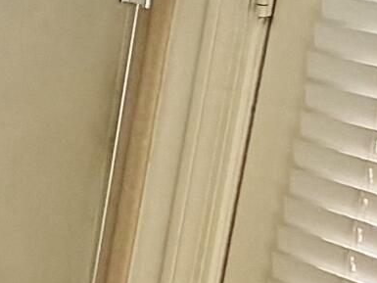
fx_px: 1187
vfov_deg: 13.2
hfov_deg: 9.3
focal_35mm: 109
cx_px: -978
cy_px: -77
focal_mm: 2.22
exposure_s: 1/436
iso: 64
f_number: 2.2
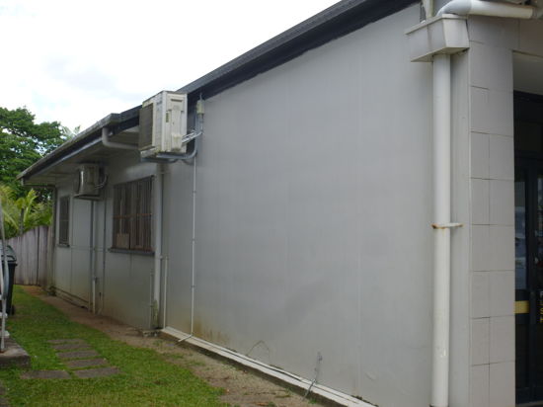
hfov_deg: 45.8
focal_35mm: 41
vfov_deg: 35.1
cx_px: 272
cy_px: 204
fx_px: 643
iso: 100
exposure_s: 1/320
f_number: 3.9
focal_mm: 7.4
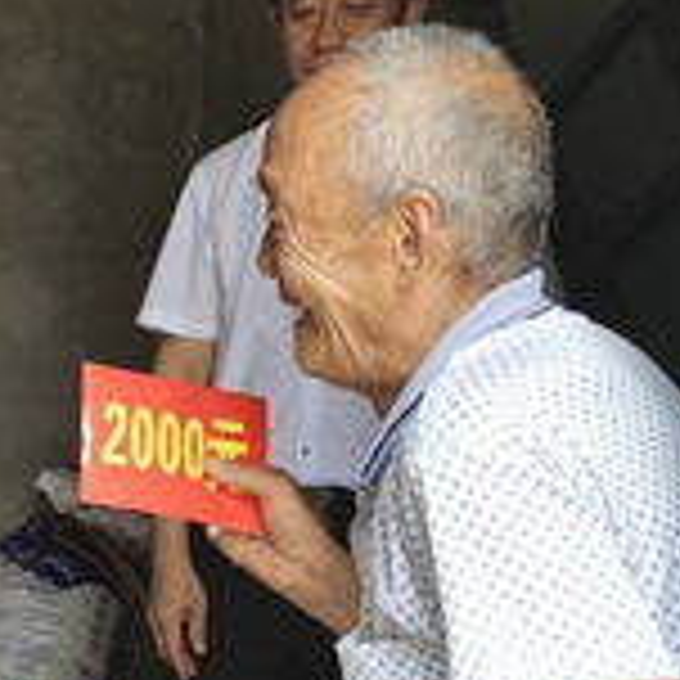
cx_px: -230
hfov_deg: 16.2
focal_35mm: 101
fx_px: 2245
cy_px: 495
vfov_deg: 17.1
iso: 50
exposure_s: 1/117
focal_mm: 5.56
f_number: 1.6
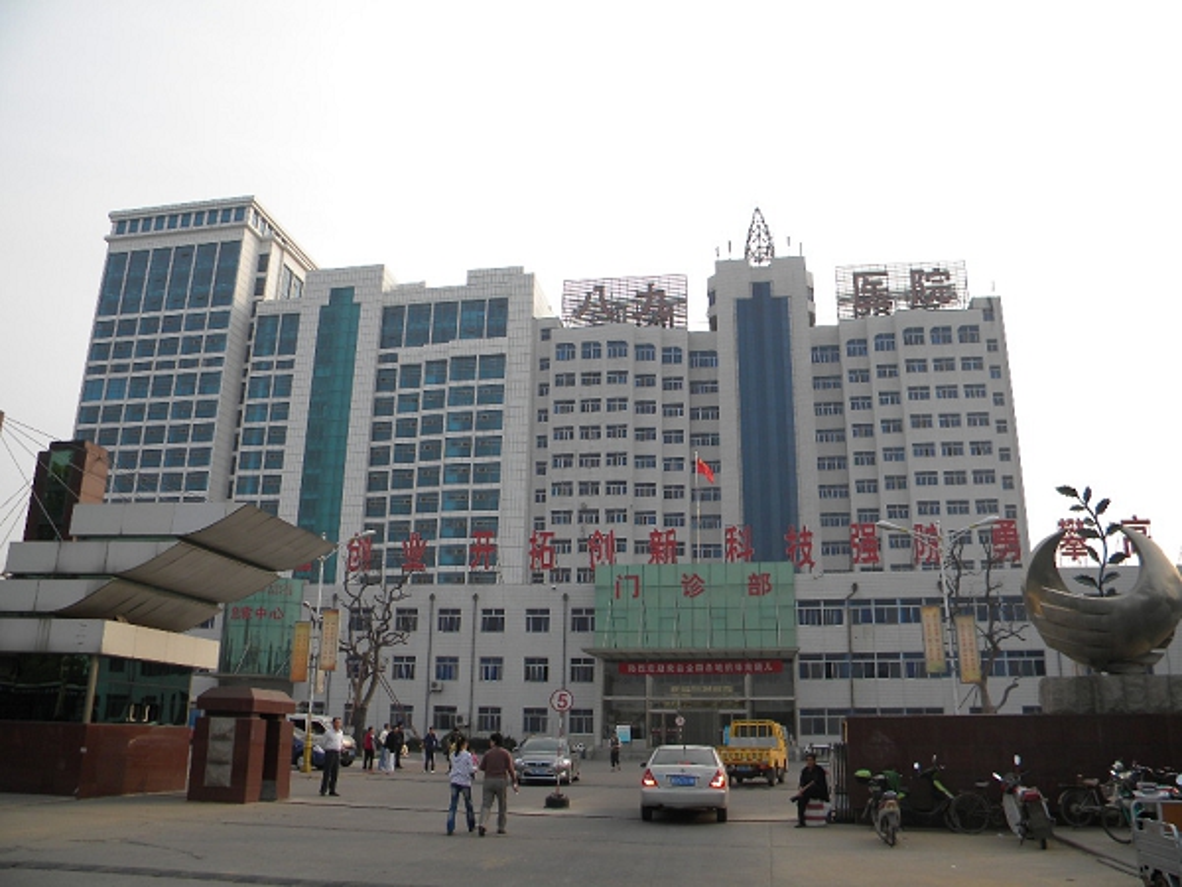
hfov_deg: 63.4
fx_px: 956
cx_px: 591
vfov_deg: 49.7
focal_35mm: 28
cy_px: 444
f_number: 3.5
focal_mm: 5
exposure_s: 1/392
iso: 80
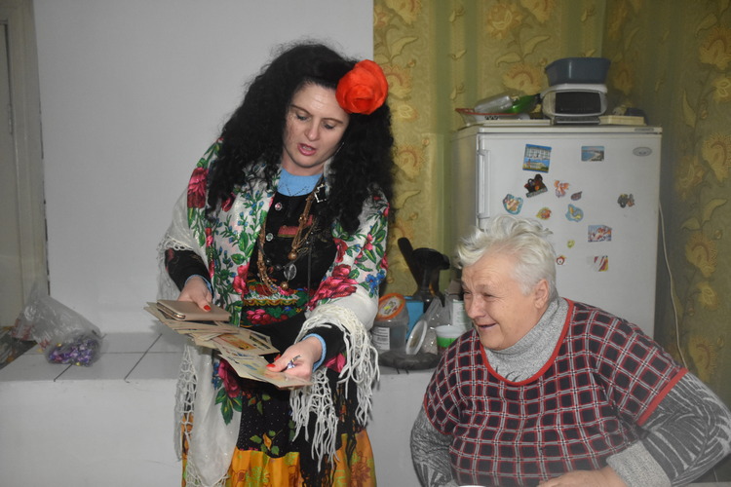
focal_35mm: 30
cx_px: 366
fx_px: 609
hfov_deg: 61.9
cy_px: 244
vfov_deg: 43.6
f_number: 3.5
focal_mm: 20
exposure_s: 1/60
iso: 2800
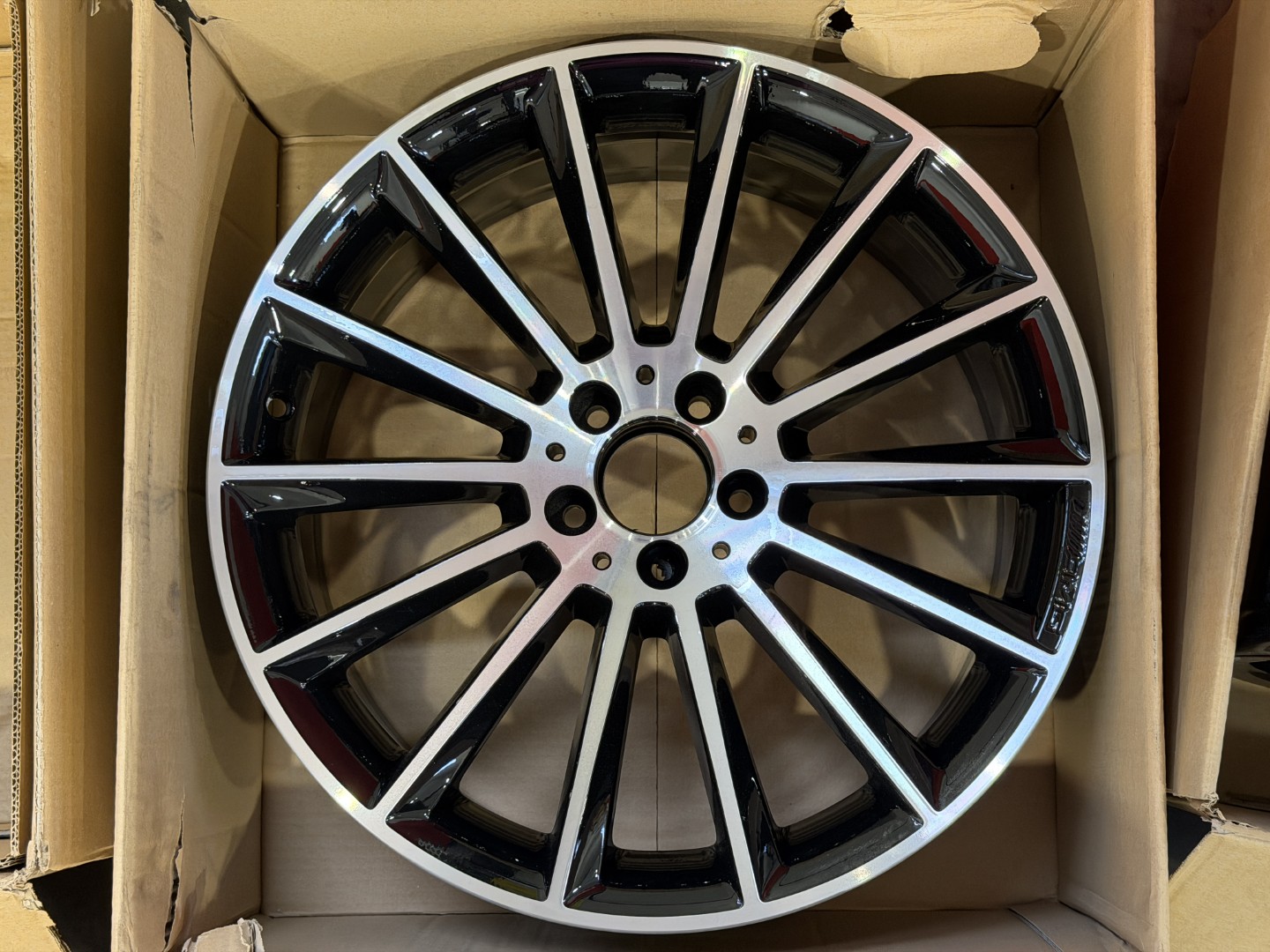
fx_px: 1761
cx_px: 635
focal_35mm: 48
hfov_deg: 39.7
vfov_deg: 30.3
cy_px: 476
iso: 160
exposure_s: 1/50
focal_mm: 6.76
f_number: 1.78
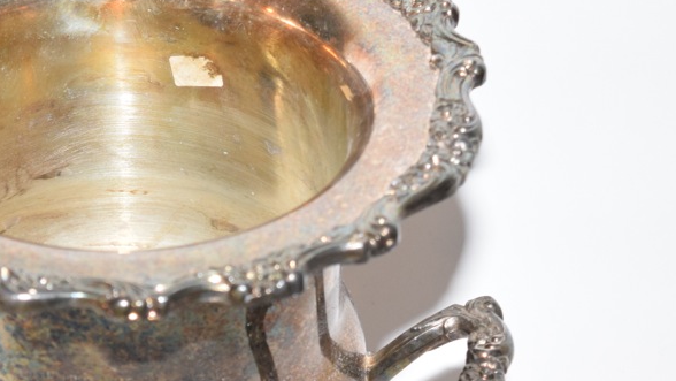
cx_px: 110
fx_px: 2633
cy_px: 159
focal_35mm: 147
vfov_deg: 8.3
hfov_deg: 14.5
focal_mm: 55
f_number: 5.6
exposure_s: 1/60
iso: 1100
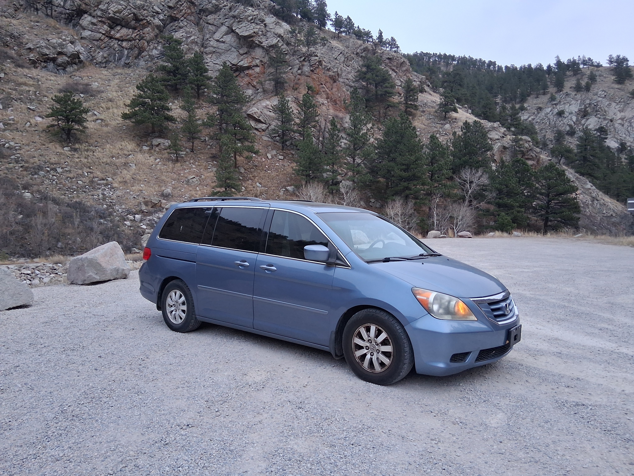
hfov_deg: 67.3
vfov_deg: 53.1
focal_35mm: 26
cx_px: 317
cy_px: 238
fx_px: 476
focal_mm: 3.98
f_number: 1.8
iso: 250
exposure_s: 1/120
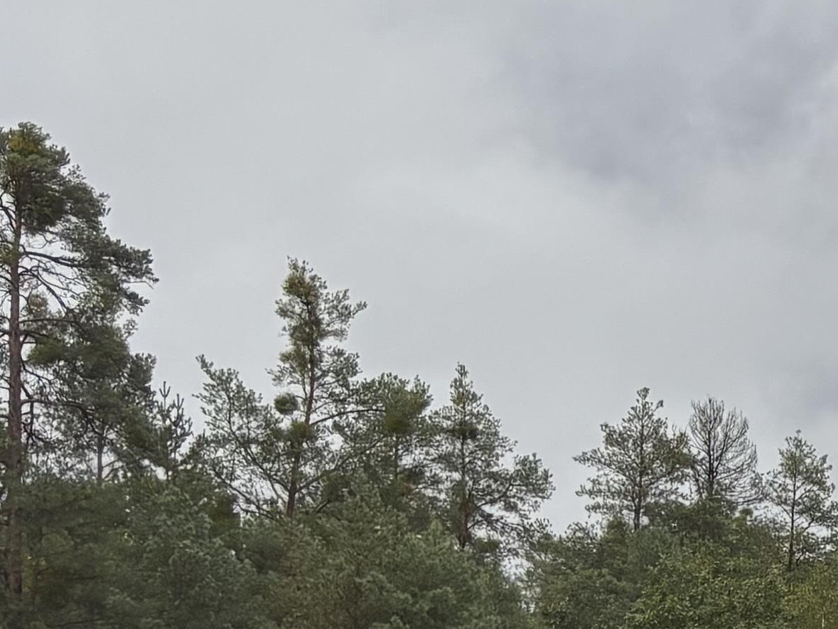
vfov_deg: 11.4
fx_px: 3050
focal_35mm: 126
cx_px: 1858
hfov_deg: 12.9
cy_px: 833
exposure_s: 1/626
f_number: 1.6
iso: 50
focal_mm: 5.96
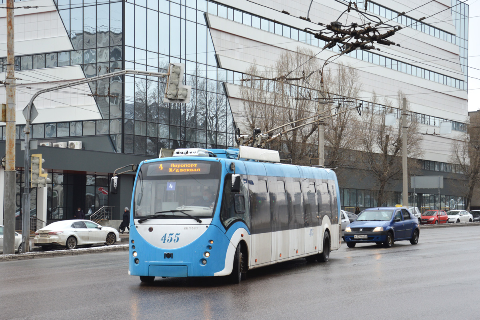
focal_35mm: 68
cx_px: 240
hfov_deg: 29.9
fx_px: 900
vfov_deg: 20.2
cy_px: 160
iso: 200
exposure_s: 1/200
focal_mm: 45
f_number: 5.6
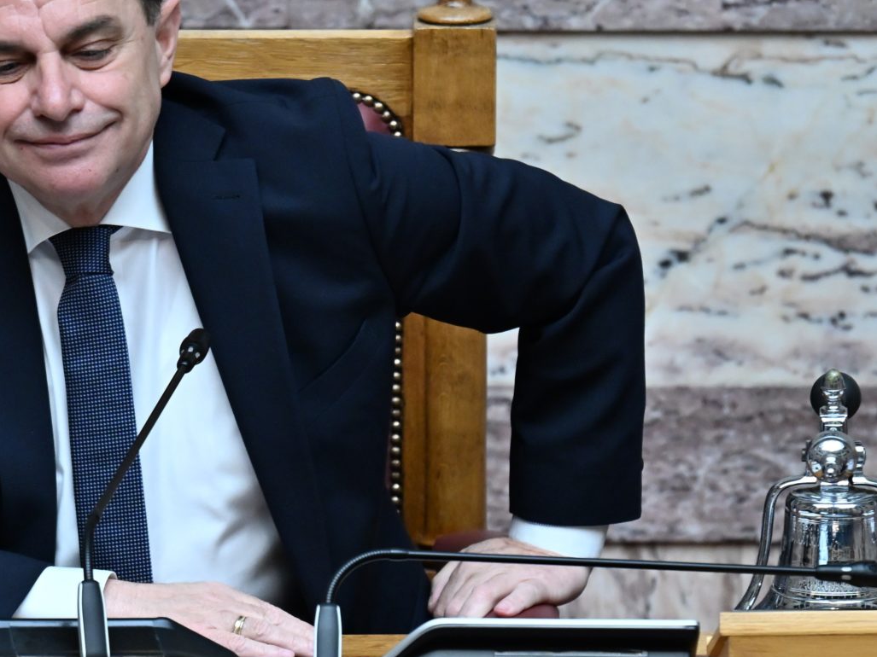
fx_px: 22824
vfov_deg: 1.7
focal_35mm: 901
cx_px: 231
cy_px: 253
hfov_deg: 2.2
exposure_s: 1/250
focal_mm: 470
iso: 3200
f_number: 6
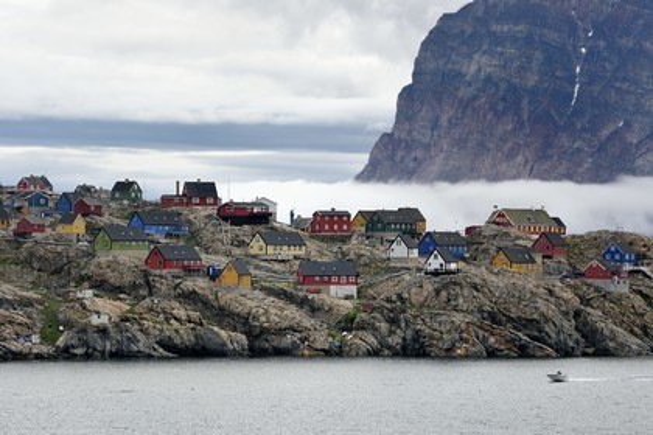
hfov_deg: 11.1
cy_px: 218
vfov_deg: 7.4
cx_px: 326
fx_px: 3355
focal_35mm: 185
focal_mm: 185
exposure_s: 1/320
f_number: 9
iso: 400
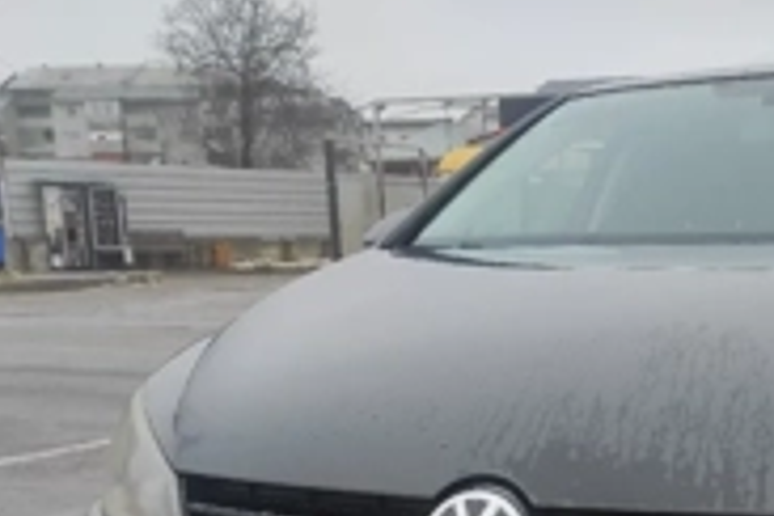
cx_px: 596
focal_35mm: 57
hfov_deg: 34.2
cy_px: 577
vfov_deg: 22.4
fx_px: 1225
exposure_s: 1/556
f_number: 1.89
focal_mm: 5.43
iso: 100
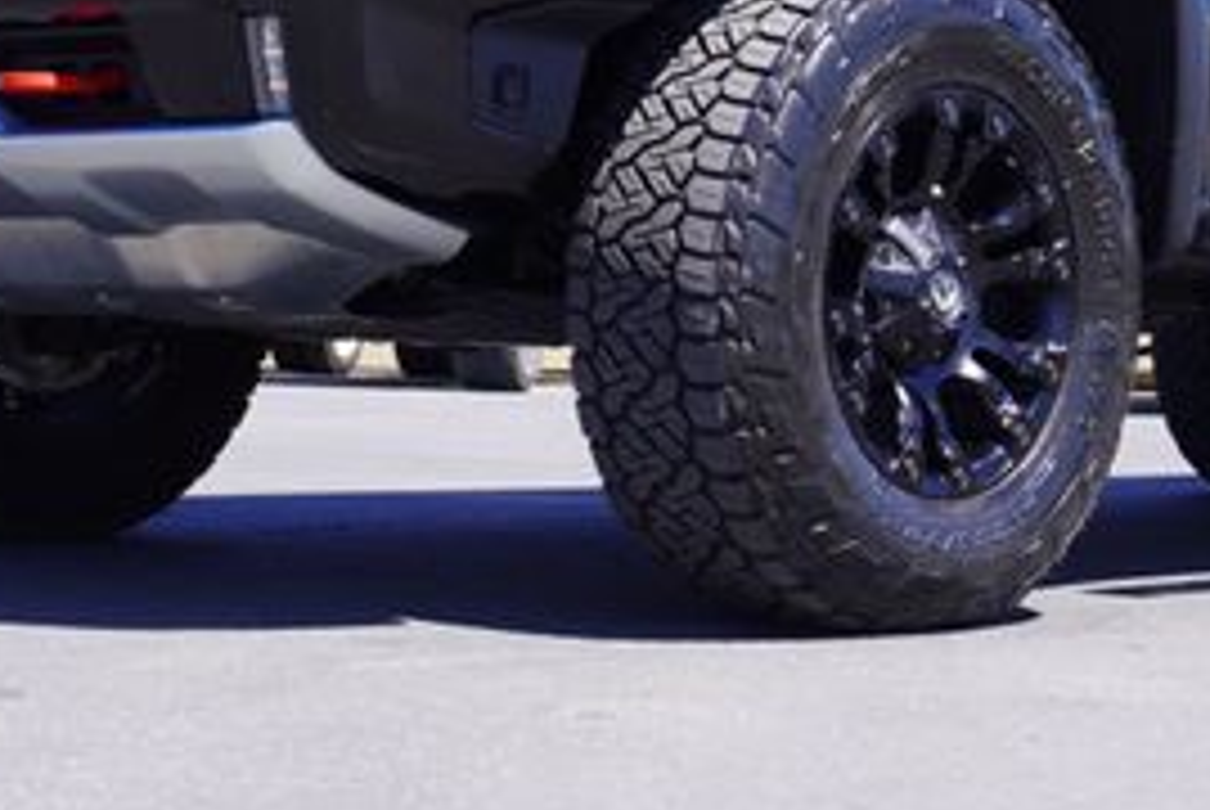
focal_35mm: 89
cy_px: -54
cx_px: 868
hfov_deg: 22.6
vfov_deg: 15.0
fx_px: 3001
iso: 100
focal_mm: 25
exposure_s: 1/100
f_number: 8
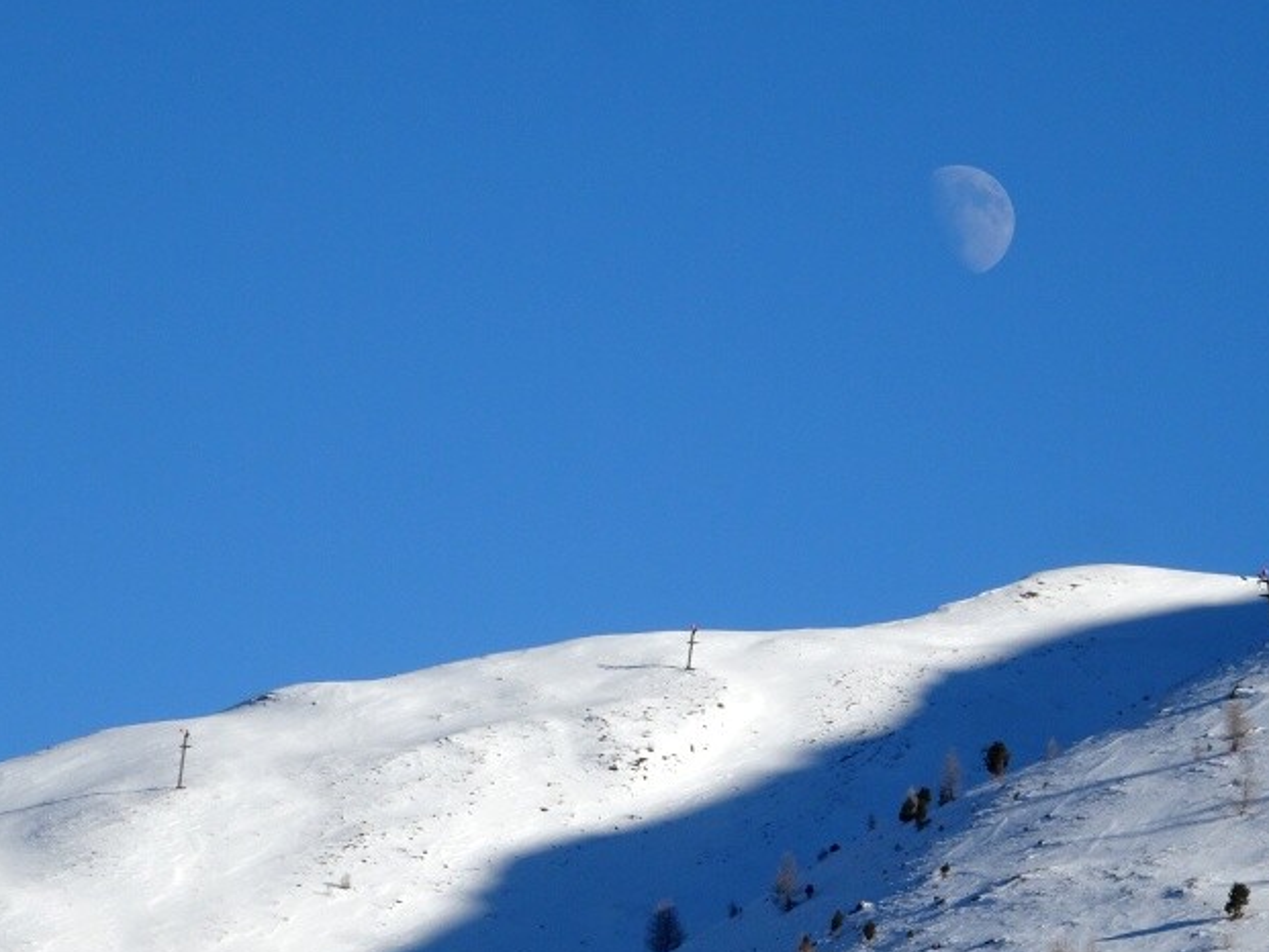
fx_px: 11733
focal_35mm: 320
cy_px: 637
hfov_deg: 6.2
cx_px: 515
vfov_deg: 4.6
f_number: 6.3
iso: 80
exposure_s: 1/640
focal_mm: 33.17
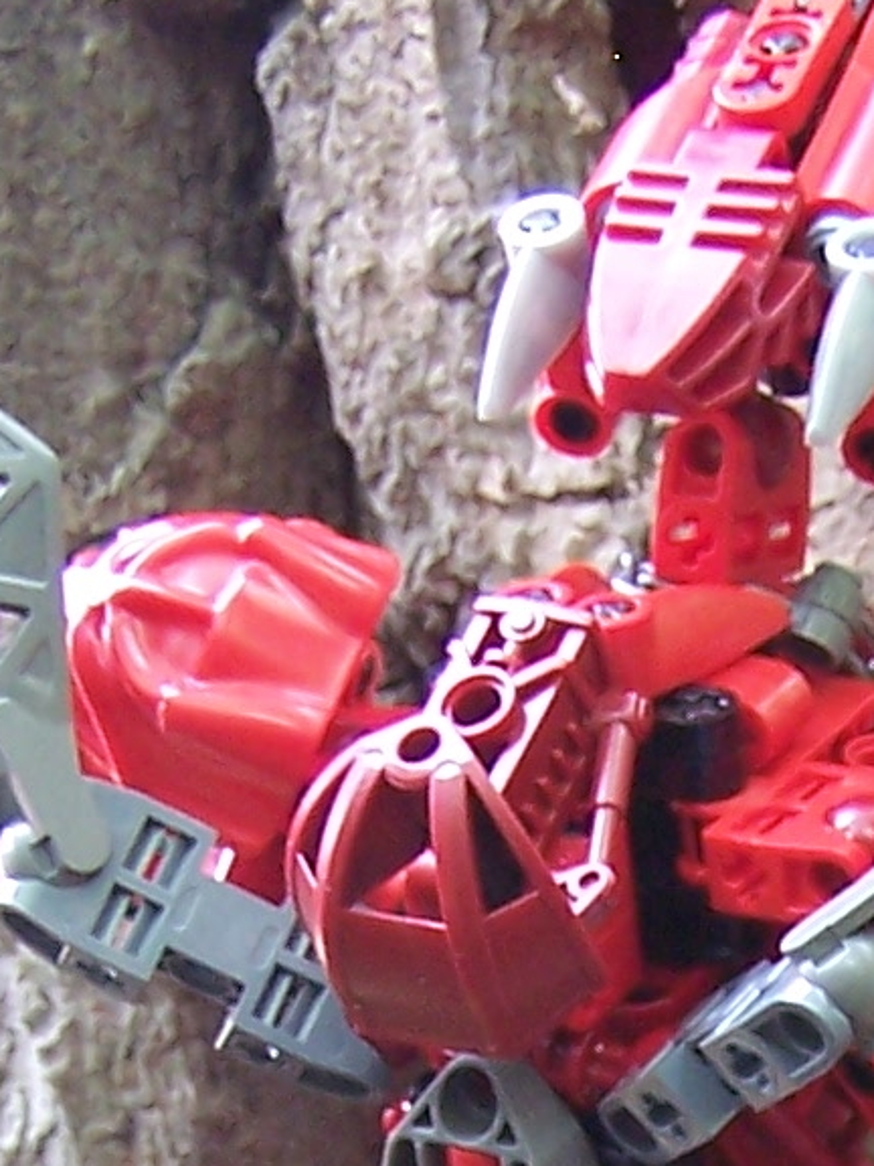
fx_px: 5117
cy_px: 1692
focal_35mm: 152
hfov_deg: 9.7
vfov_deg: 12.4
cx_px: 957
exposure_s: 1/30
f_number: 2.8
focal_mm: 6.3
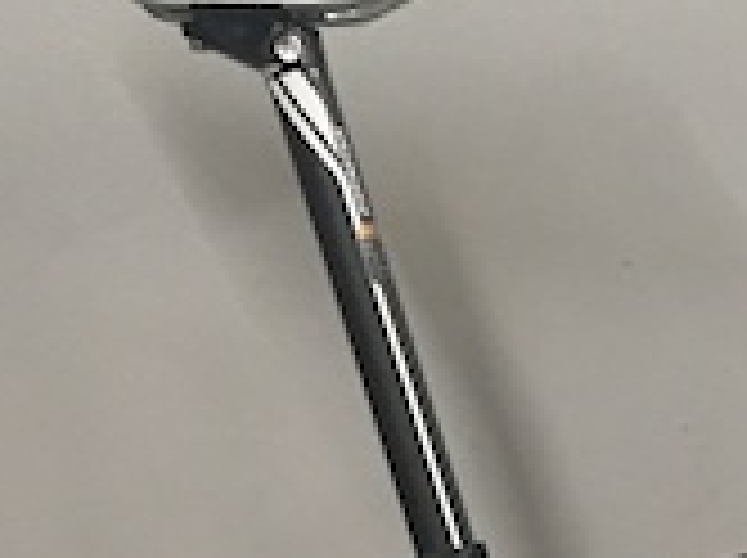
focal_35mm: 140
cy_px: 1112
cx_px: 904
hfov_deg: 13.7
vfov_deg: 9.8
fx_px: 3017
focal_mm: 4.15
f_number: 2.2
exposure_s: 1/30
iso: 160
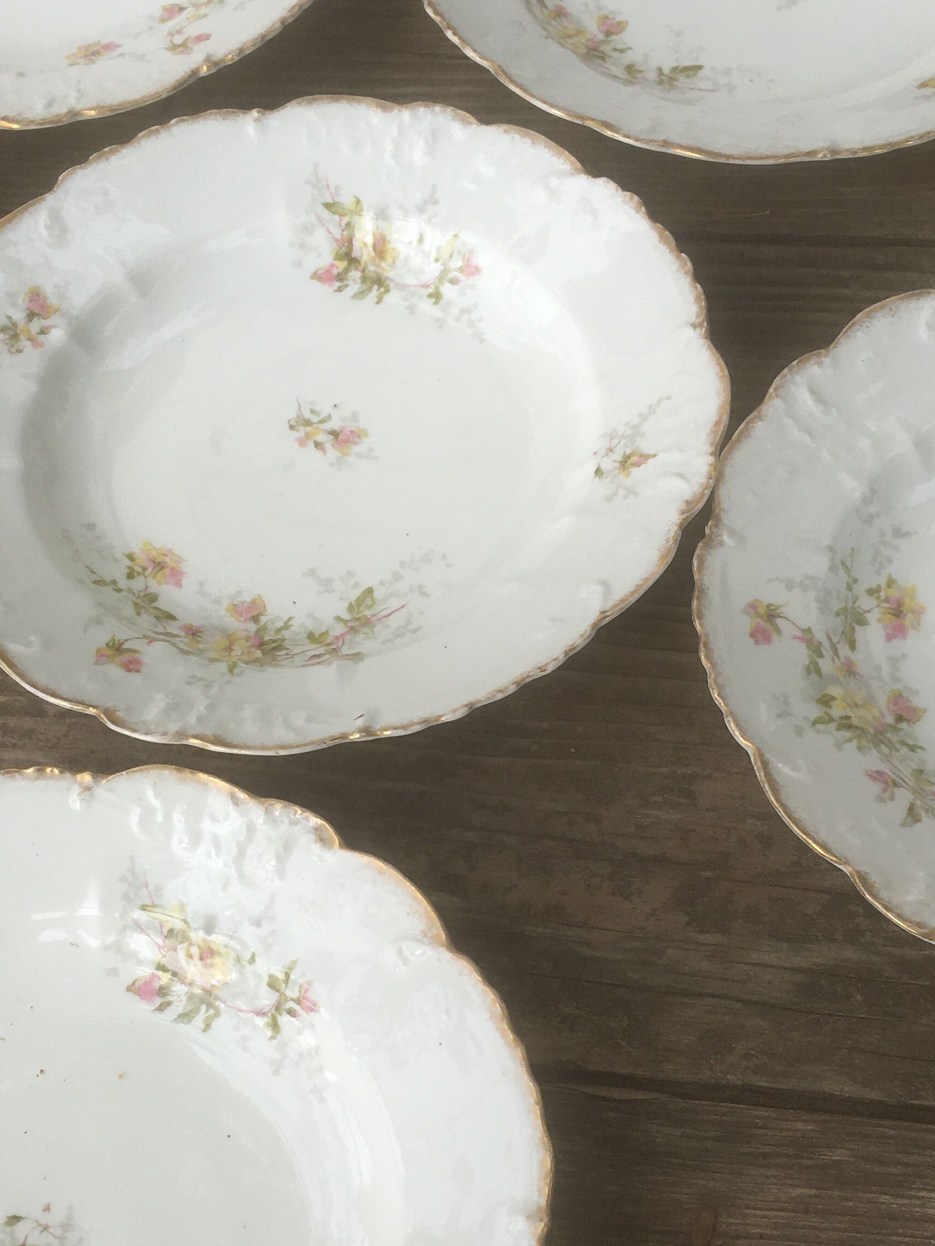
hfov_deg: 28.5
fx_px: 1837
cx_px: 358
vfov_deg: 37.4
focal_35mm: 51
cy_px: 737
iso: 25
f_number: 2.2
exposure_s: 1/587
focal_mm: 4.15
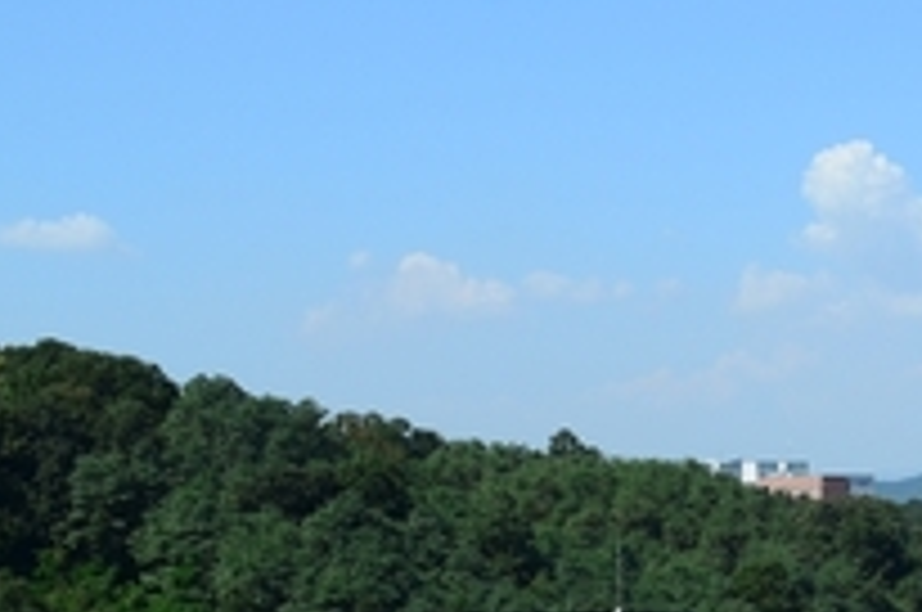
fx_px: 2634
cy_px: 711
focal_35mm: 103
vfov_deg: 12.9
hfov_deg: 18.7
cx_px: 1147
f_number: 9
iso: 200
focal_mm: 22
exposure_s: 1/500
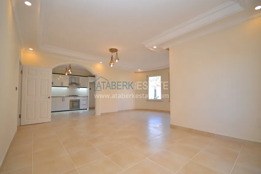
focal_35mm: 15
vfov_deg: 77.3
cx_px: 130
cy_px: 87
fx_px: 109
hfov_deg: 100.4
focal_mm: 10
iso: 200
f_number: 4
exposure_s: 1/60
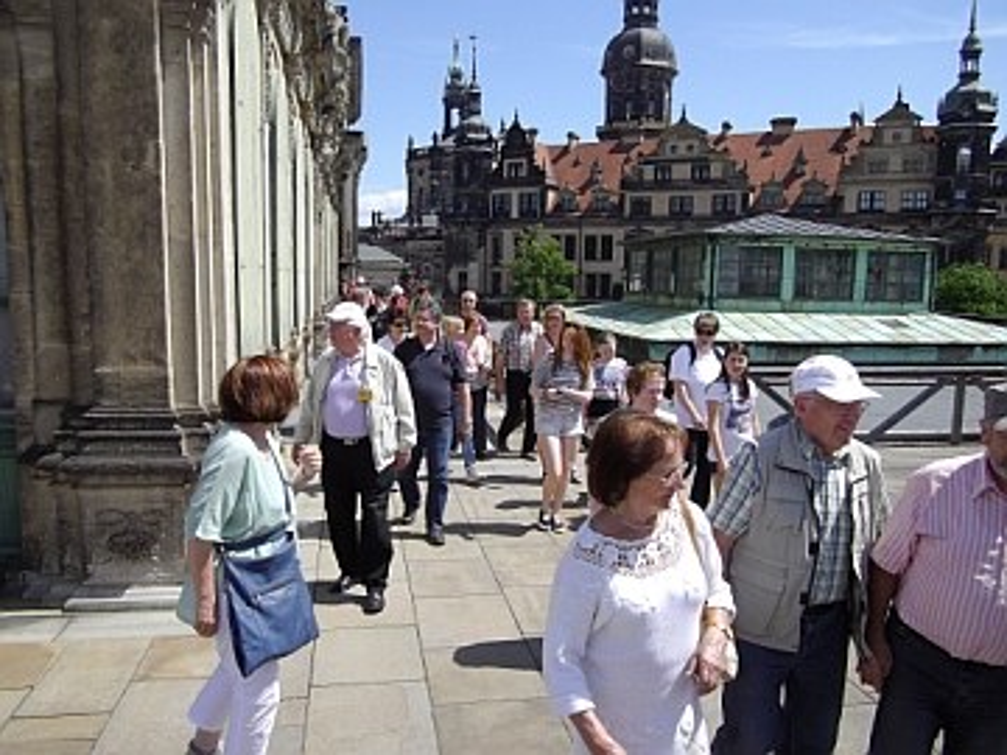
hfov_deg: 65.3
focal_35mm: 27
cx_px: 504
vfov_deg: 51.4
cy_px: 378
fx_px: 785
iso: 100
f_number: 3.2
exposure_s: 1/1000
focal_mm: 4.9
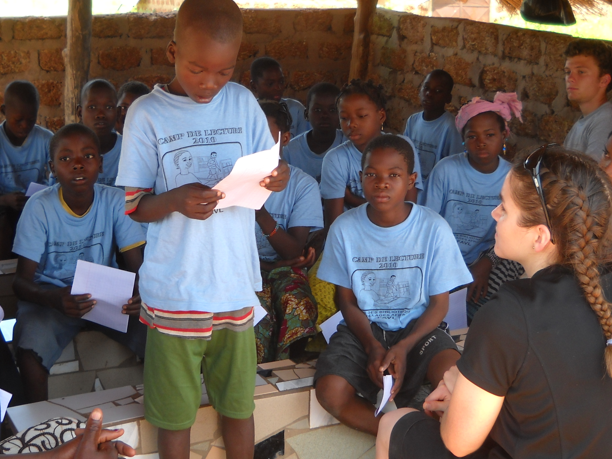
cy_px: 243
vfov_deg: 25.7
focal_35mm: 57
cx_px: 279
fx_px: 1008
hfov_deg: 33.8
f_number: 3.1
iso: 73
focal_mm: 6.72
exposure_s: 1/60
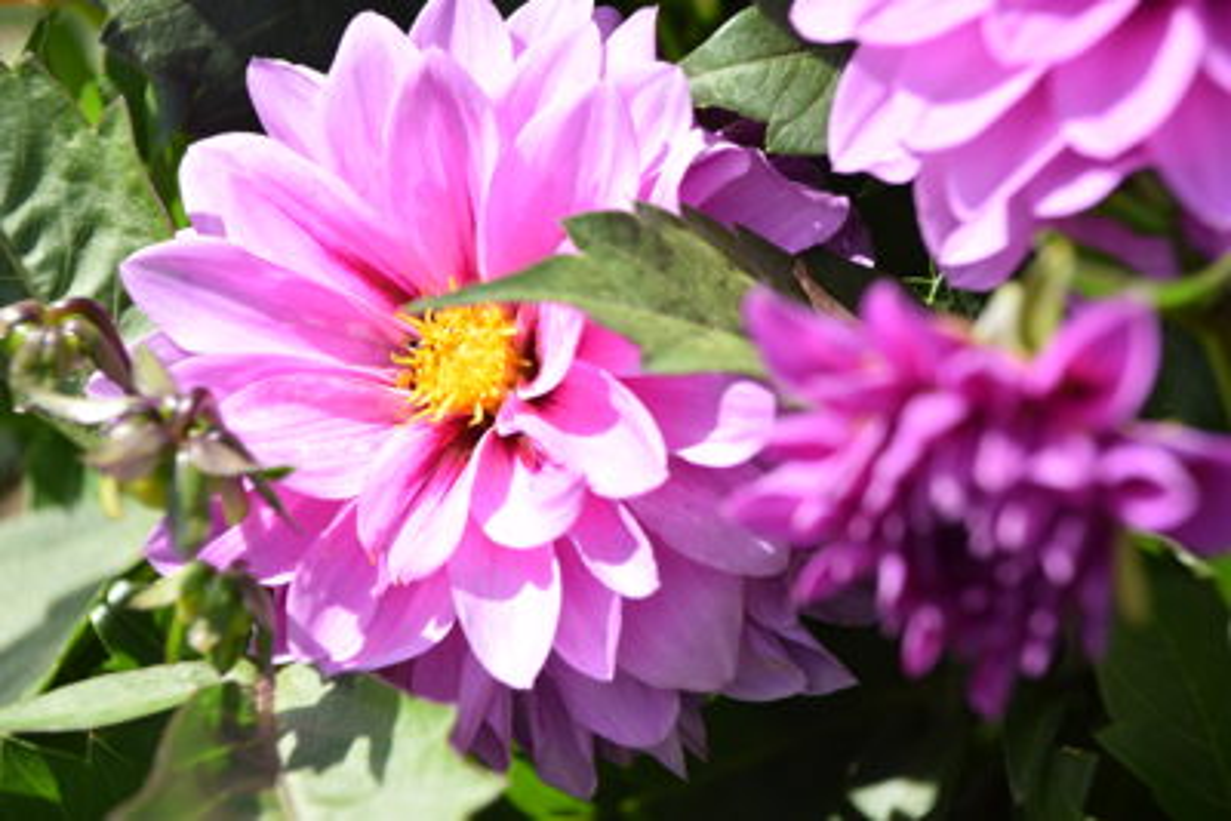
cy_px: 410
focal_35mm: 218
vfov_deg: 6.3
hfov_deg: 9.5
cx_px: 616
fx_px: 7440
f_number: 10
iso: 100
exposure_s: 1/100
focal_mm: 145
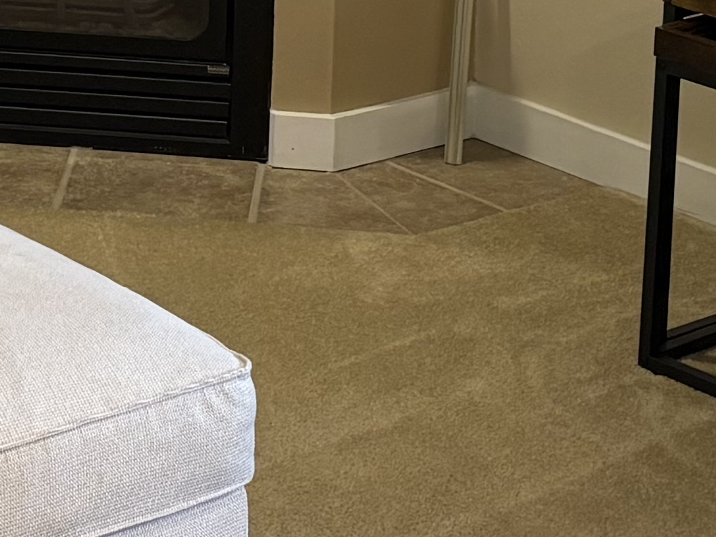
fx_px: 2917
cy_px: -364
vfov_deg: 10.1
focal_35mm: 141
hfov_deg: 13.8
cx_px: 27
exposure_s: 1/60
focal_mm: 5.96
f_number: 1.6
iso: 160
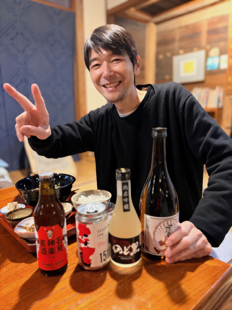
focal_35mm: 26
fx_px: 232
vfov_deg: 67.3
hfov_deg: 53.1
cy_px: 155
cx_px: 116
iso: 640
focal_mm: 5.96
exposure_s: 1/30
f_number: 1.6
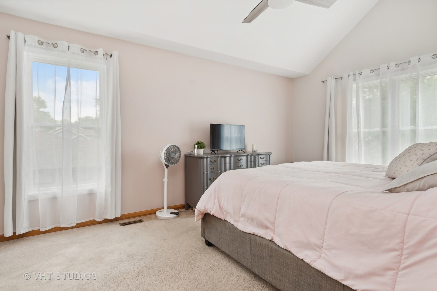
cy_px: 146
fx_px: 218
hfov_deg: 90.0
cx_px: 218
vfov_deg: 67.4
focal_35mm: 18
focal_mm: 12
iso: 250
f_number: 8
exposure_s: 1/10
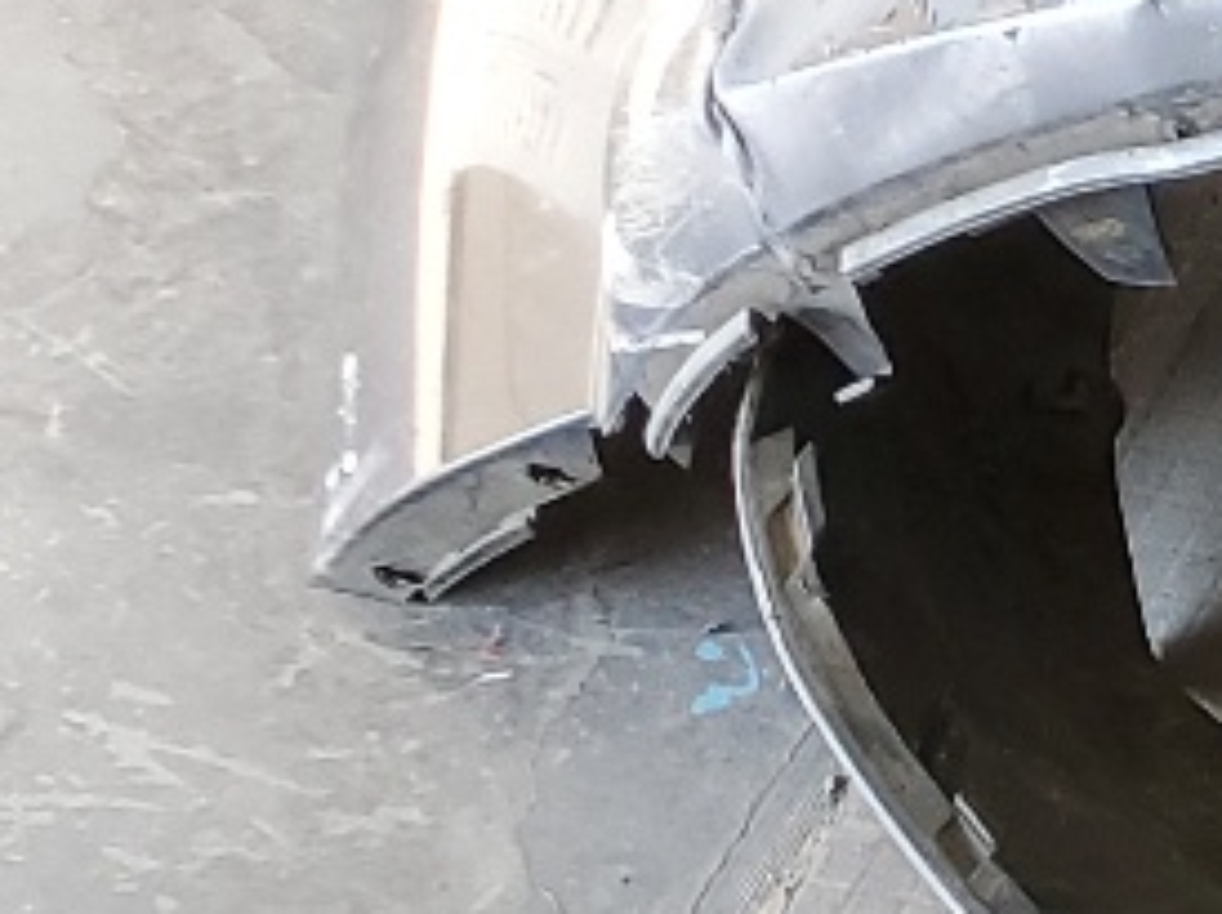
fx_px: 5361
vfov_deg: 9.6
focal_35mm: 152
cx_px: 3501
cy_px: 1110
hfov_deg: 10.1
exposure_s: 1/120
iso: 57
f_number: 1.5
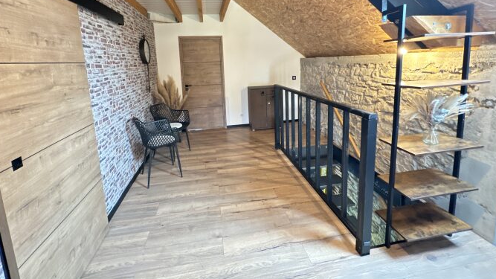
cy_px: 90
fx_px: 210
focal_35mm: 16
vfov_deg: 65.1
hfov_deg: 99.4
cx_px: 241
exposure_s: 1/34
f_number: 2.2
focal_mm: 2.22
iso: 1250
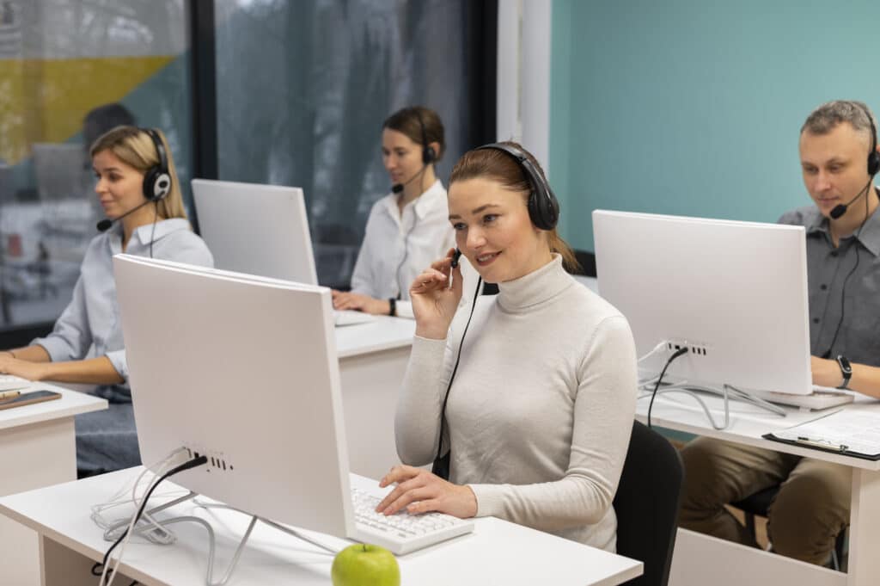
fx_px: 1221
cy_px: 293
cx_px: 440
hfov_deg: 39.6
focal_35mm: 50
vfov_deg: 26.9
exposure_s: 1/250
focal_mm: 50
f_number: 3.2
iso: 800
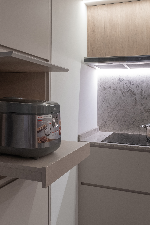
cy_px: 138
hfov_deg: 41.5
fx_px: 194
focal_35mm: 31
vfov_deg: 59.6
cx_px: 44
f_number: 10
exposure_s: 1
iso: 80
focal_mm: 10
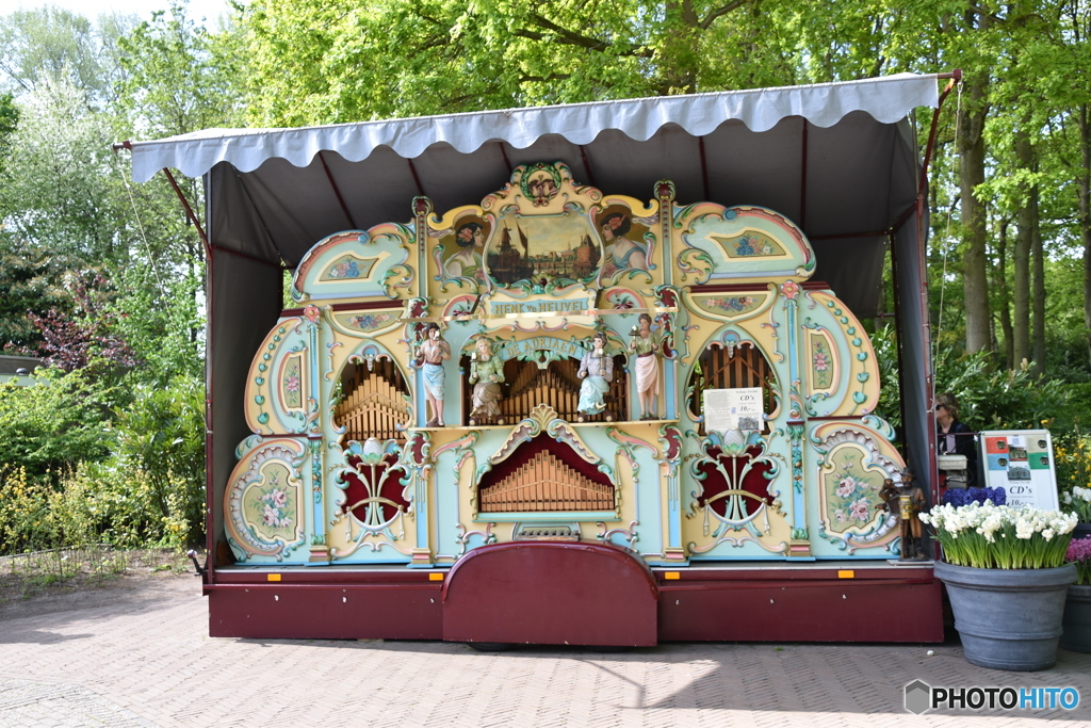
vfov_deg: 36.9
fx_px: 1091
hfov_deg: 53.1
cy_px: 364
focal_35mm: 36
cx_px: 546
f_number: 5
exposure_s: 1/125
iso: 100
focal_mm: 24
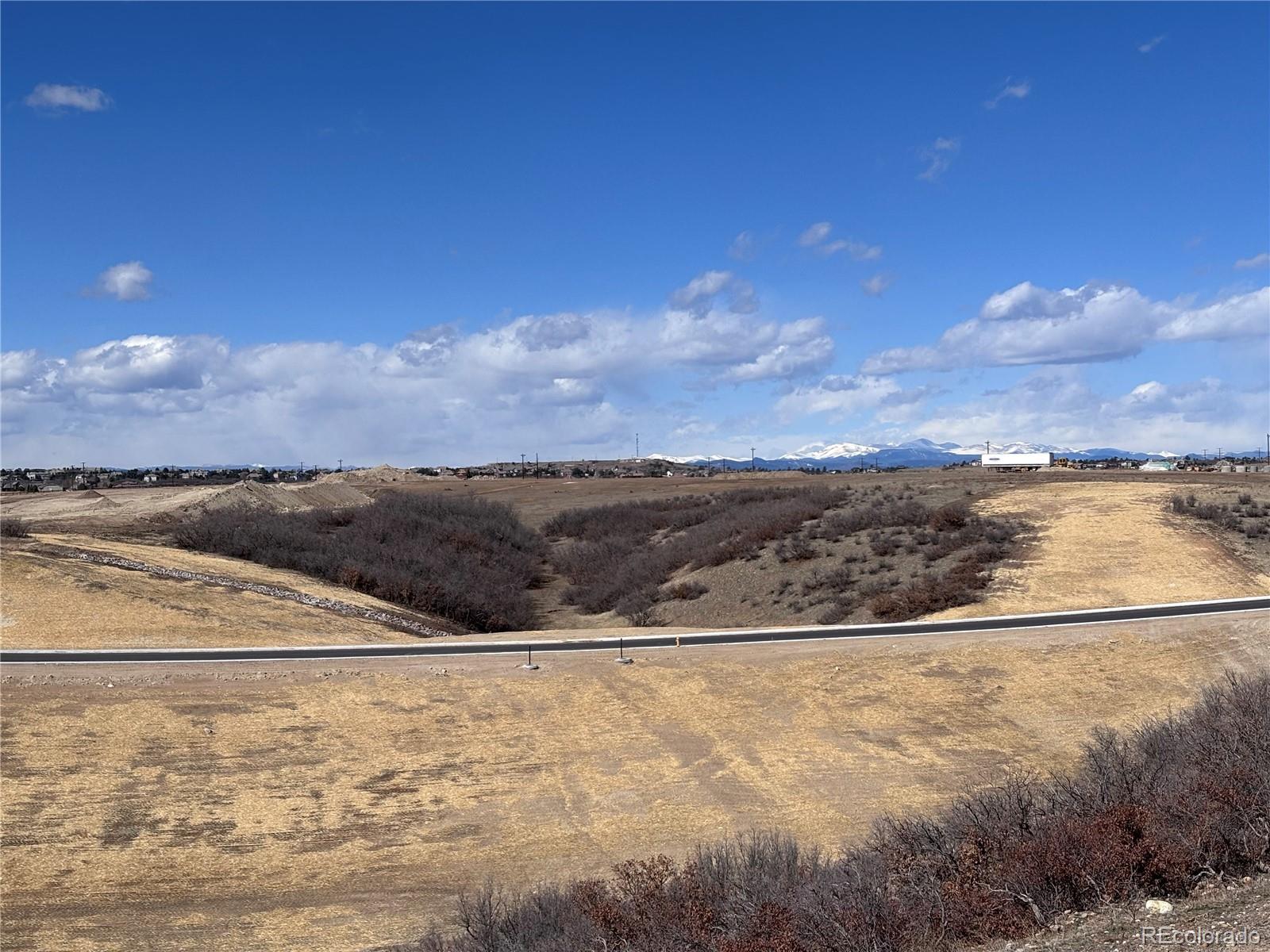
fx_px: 1908
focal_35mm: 52
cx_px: 635
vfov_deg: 28.0
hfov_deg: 36.8
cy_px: 476
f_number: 1.6
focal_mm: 5.96
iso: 40
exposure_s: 1/5348
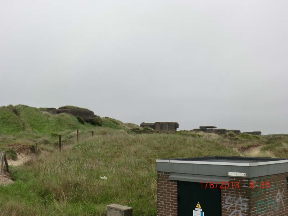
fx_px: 333
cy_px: 108
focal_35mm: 40
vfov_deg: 36.0
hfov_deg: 46.8
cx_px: 144
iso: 80
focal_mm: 7.1
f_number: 3.8
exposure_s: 1/160
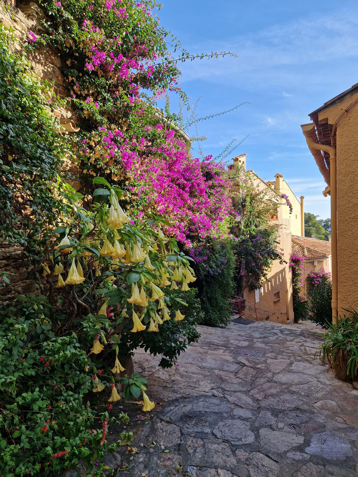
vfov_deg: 73.9
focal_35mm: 23
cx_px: 179
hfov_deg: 58.9
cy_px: 238
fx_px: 317
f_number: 1.8
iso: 50
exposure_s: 1/626
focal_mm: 5.4
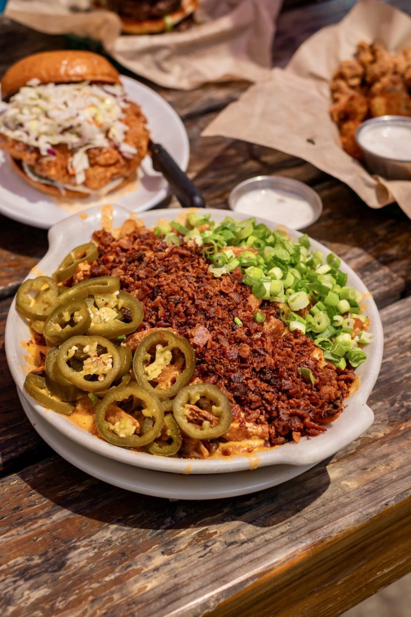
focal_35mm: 52
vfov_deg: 38.2
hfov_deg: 26.0
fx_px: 890
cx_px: 206
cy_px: 308
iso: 450
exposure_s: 1/1250
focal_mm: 35
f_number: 4.5
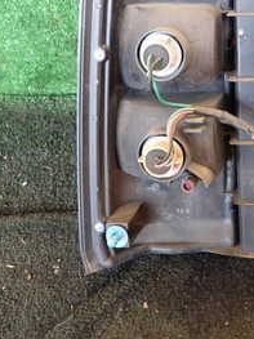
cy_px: 53
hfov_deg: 25.4
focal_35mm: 57
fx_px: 558
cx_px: 184
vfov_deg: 32.6
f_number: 2
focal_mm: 4.5
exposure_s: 1/40
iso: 200
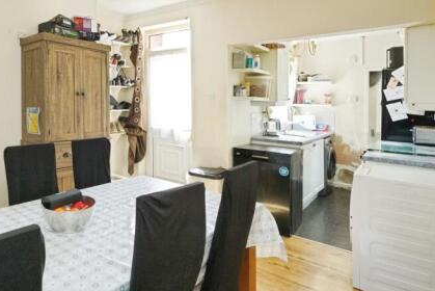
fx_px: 302
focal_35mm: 25
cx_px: 128
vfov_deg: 50.9
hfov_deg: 68.4
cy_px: 111
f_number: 8
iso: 2000
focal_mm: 16
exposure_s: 1/100
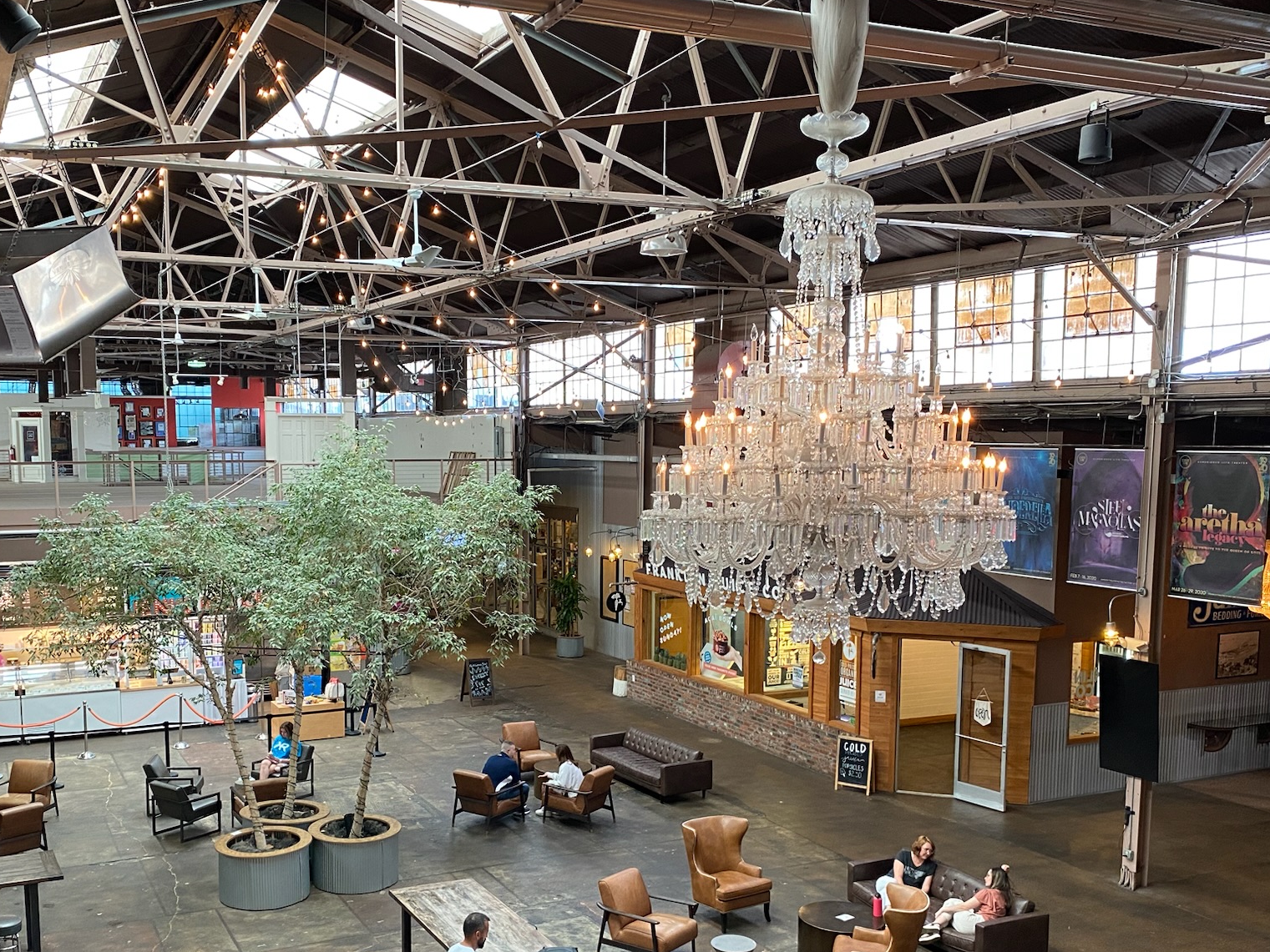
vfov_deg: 40.4
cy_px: 607
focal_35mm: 35
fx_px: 1284
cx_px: 509
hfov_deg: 52.3
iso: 125
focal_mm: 4.25
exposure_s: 1/60
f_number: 1.8
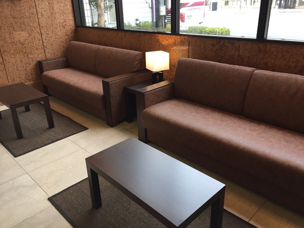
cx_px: 152
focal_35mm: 29
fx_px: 255
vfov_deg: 48.2
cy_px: 114
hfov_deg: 61.7
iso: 32
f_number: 2.2
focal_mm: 4.15
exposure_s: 1/30
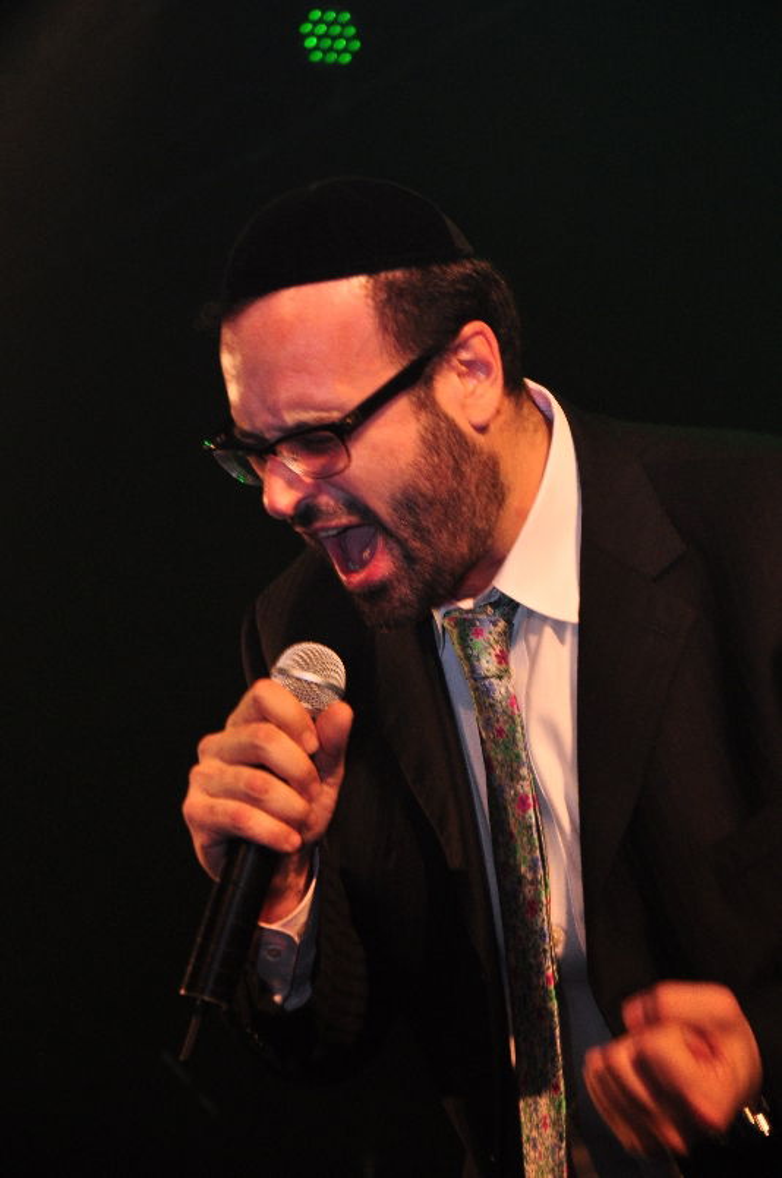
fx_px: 4410
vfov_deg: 15.2
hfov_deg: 10.1
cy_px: 589
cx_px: 391
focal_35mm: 135
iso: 640
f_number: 5.6
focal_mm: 90
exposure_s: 1/160
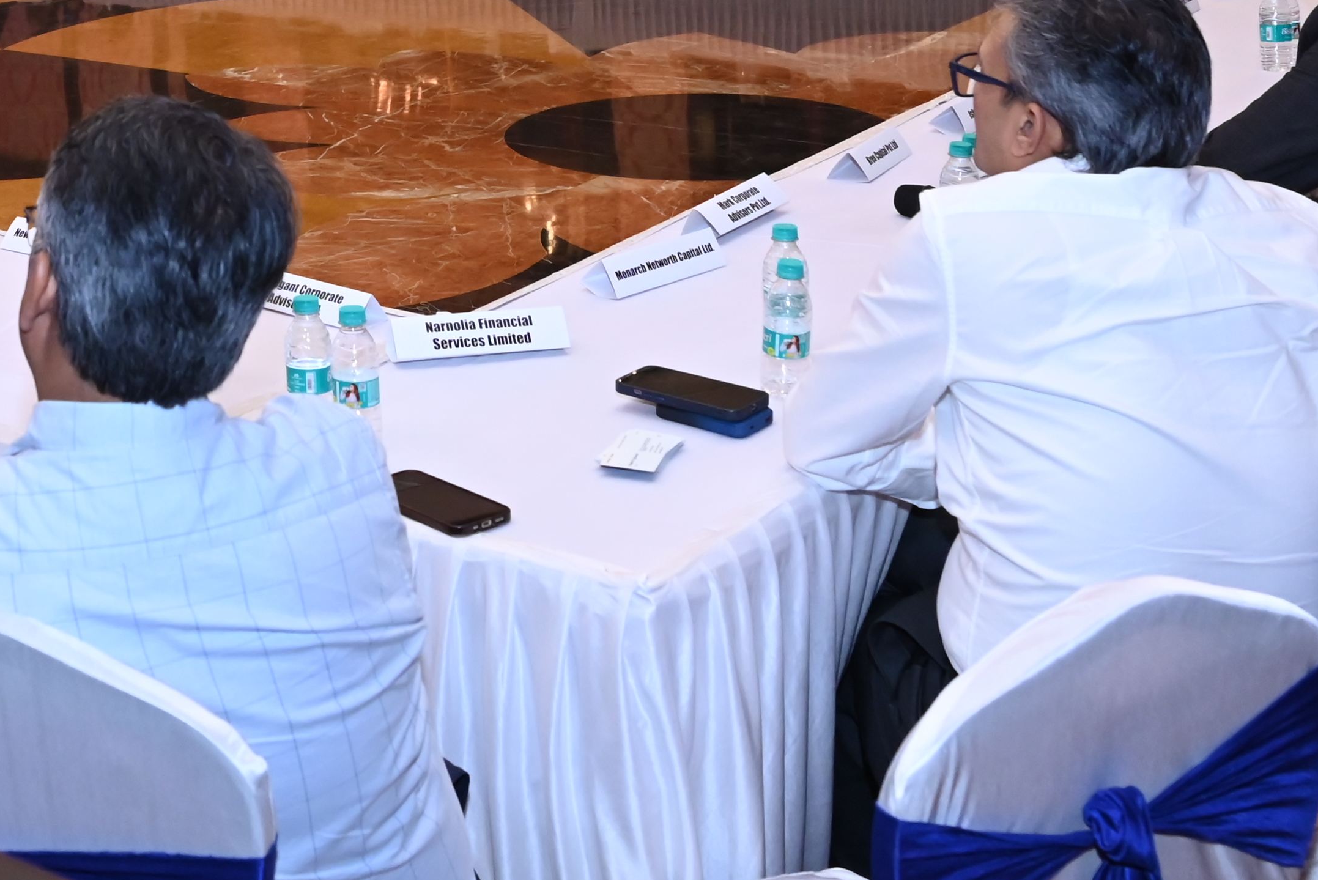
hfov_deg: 28.8
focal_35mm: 67
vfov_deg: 19.0
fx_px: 2454
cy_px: -232
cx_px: 125
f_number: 5
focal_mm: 24
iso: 2000
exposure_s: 1/125
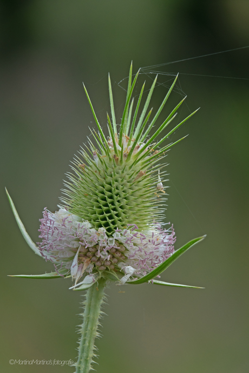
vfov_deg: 4.2
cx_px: 124
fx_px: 5114
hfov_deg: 2.8
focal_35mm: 493
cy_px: 186
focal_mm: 180.69
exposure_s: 1/800
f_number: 4
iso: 125
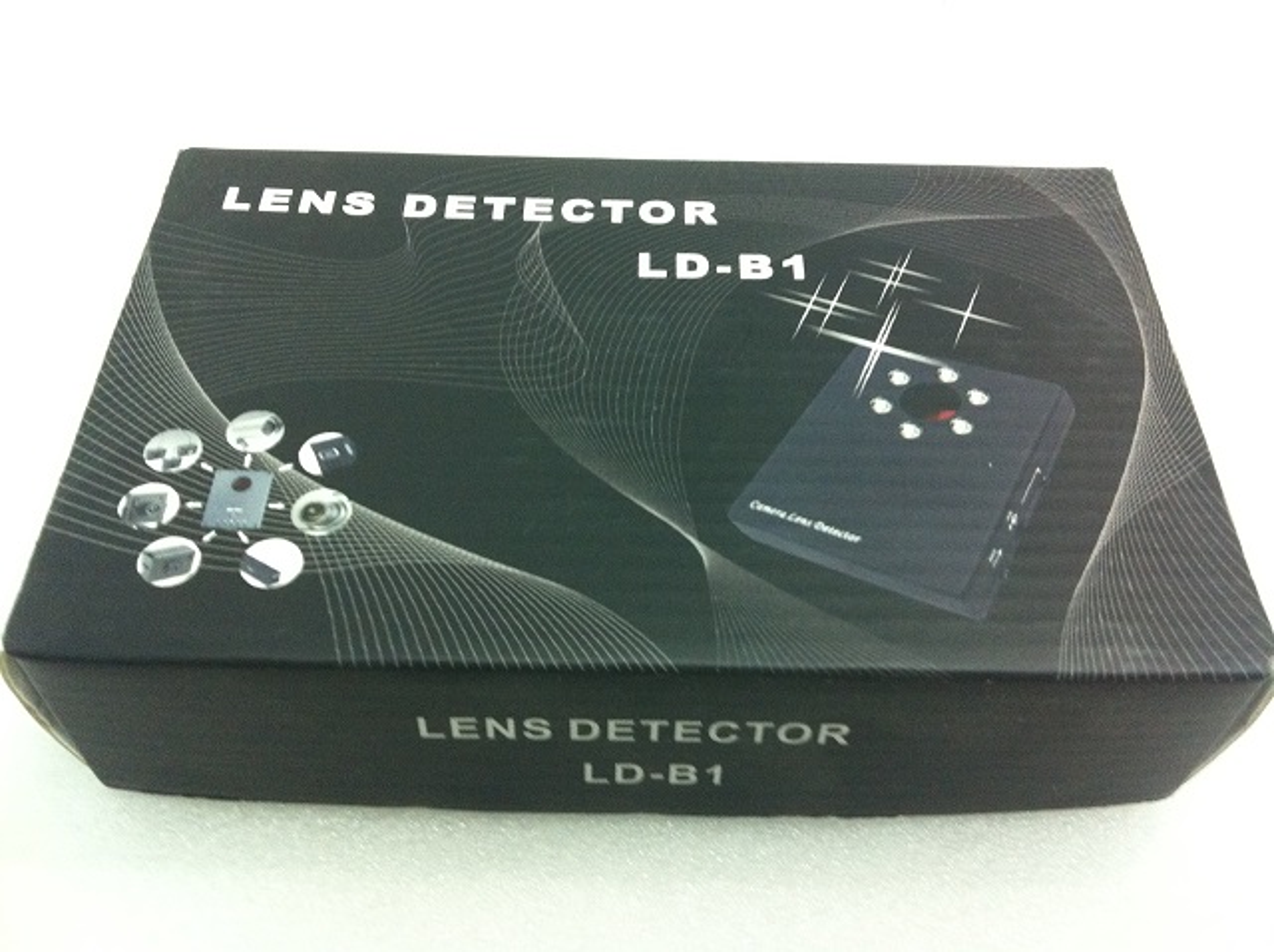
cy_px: 476
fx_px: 1286
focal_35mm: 35
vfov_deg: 40.6
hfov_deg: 52.7
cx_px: 637
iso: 250
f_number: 2.8
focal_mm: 3.85
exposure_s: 1/17
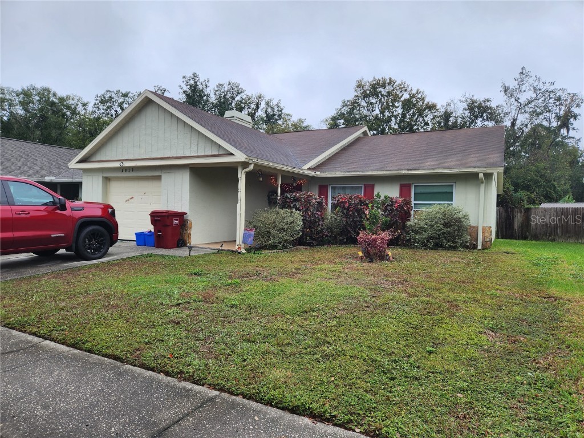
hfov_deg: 73.9
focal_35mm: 23
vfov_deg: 58.9
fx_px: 388
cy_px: 219
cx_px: 292
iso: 20
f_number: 1.8
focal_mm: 5.4
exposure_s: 1/228
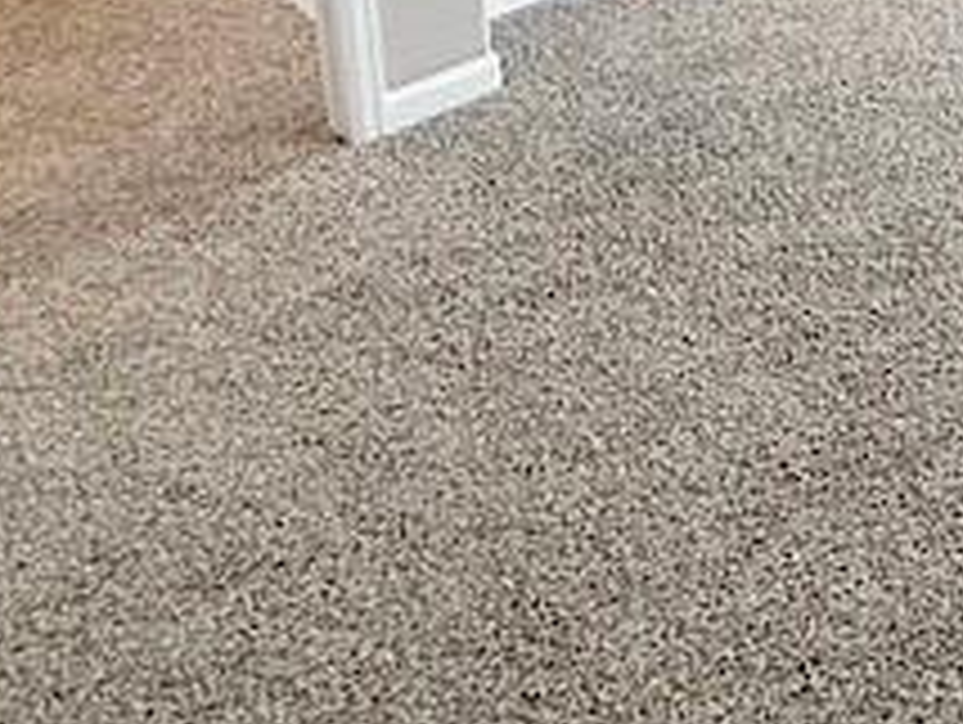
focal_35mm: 49
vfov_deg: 22.4
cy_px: -452
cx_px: 1260
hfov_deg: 30.4
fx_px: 1365
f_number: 2.2
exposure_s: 1/120
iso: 160
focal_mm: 2.22
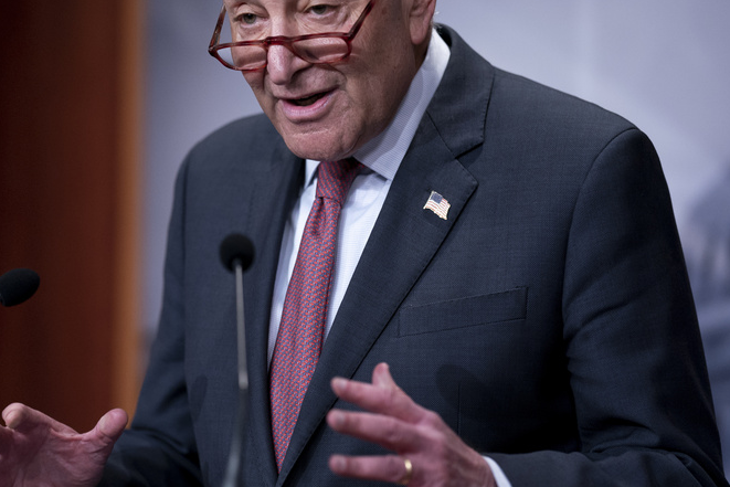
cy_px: 203
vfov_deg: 6.6
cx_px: 364
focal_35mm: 209
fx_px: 4239
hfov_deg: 9.8
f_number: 1.8
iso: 1600
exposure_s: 1/1000
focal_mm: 135
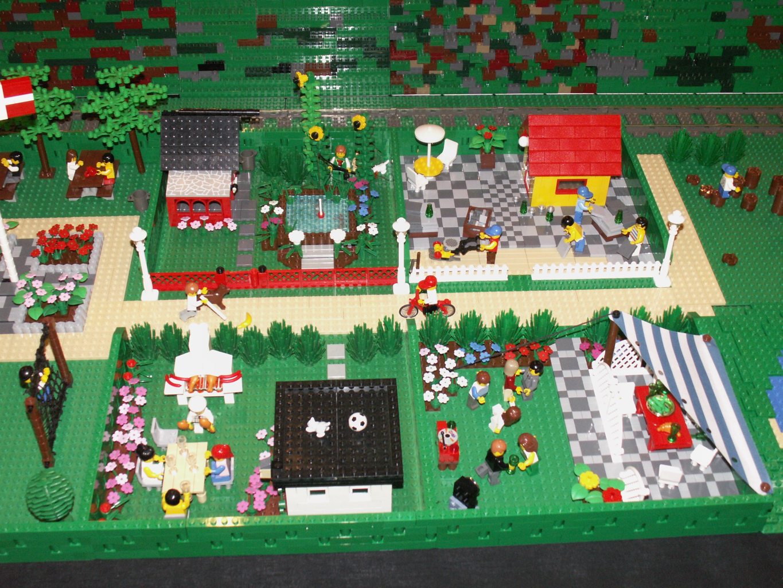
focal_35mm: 43
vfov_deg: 33.6
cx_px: 392
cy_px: 294
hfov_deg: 43.8
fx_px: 973
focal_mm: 7.19
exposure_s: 1/50
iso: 160
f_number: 2.8
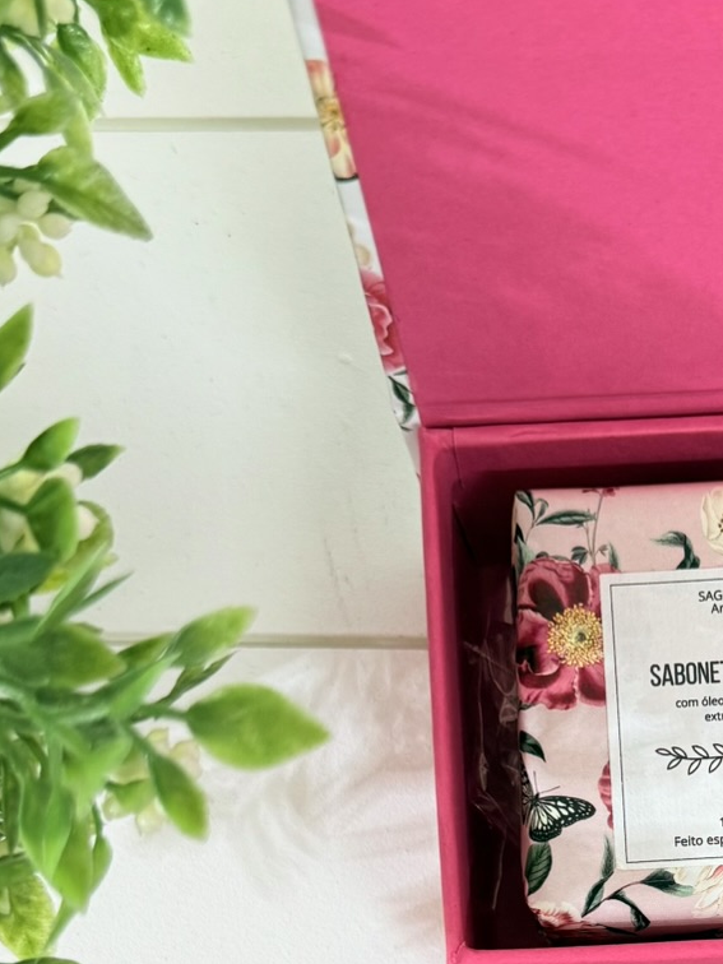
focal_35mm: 65
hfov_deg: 21.7
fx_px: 1810
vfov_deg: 28.2
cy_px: 947
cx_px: 732
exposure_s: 1/60
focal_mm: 6.76
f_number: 1.78
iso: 160
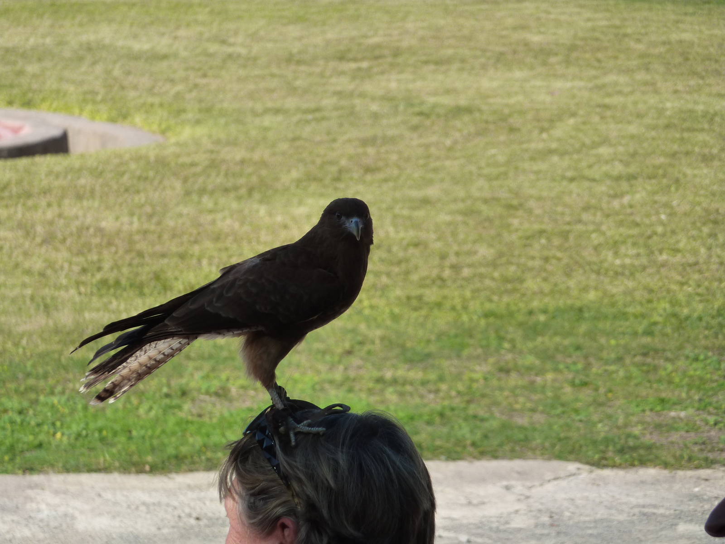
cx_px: 362
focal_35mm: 300
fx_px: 6283
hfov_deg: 6.6
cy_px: 272
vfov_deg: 5.0
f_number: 4.9
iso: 125
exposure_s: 1/400
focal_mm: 49.2
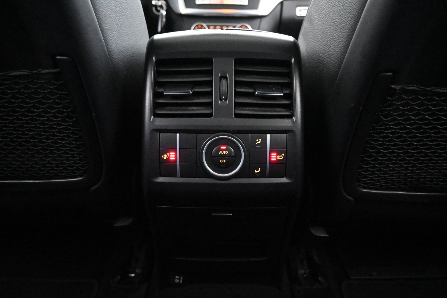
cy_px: 149
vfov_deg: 53.1
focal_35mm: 24
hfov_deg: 73.7
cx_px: 224
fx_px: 298
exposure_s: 1/25
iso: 14400
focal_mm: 16
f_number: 3.5
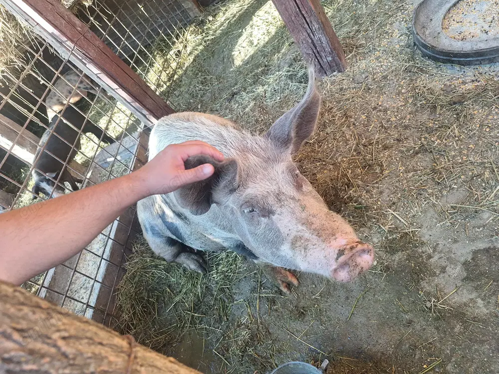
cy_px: 187
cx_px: 250
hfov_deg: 73.9
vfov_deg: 58.9
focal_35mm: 23
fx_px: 332
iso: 50
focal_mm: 5.54
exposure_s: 1/100
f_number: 1.8
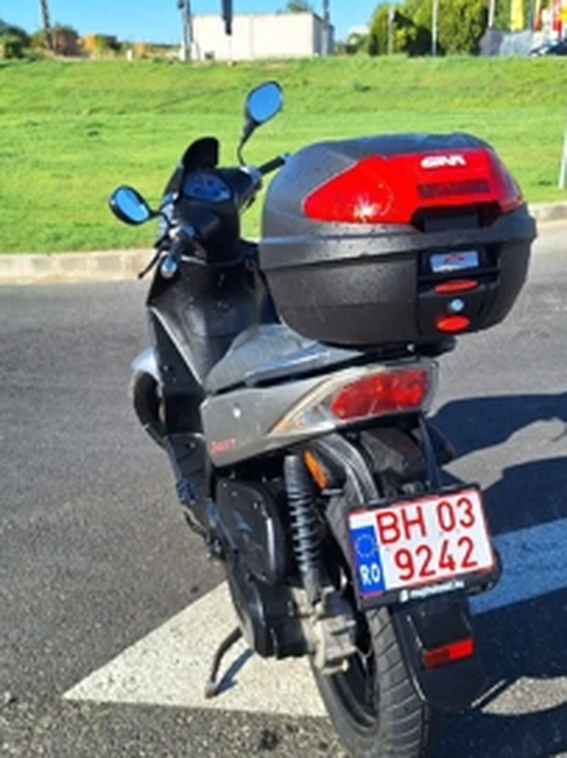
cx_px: 338
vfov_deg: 54.0
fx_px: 743
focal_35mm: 34
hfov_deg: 41.6
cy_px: 366
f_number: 1.8
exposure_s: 1/2000
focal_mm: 5.54
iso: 40
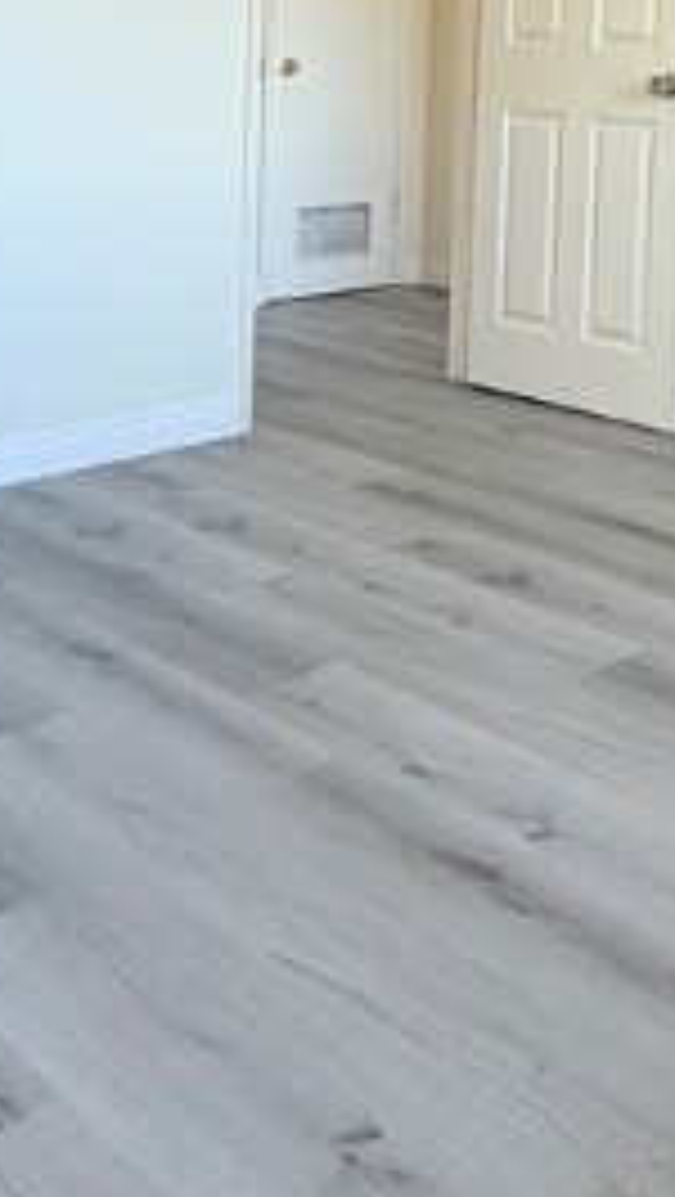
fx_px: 1397
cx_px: 652
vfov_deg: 42.7
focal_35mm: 44
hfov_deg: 26.0
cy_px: 130
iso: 100
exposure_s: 1/99
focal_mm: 2.22
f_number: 2.2
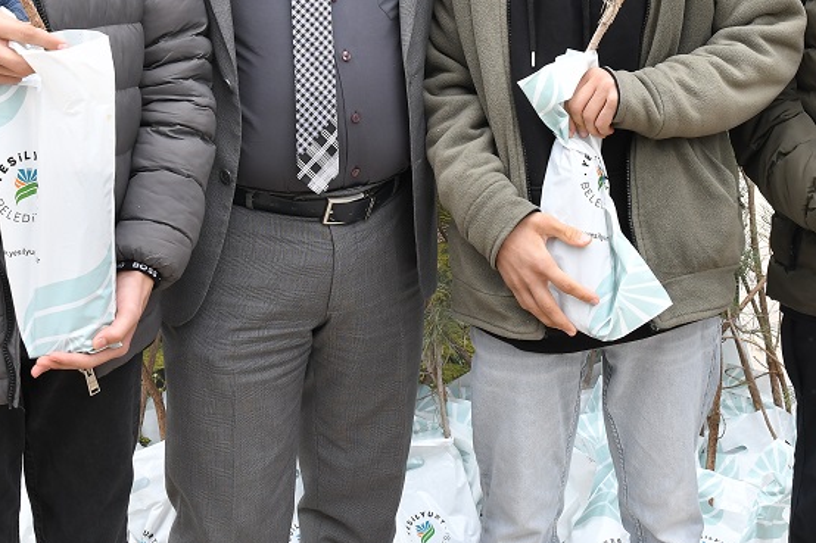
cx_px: 461
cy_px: 97
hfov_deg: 30.9
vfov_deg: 20.6
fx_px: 1473
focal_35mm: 65
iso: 500
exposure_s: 1/160
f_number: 7.1
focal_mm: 24
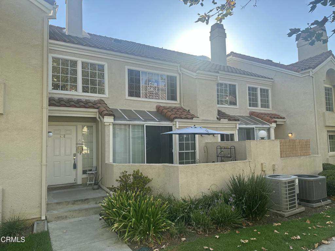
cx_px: 168
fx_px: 232
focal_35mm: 24
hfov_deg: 71.6
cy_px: 126
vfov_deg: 56.8
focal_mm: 6.86
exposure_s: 1/1256
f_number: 1.78
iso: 80
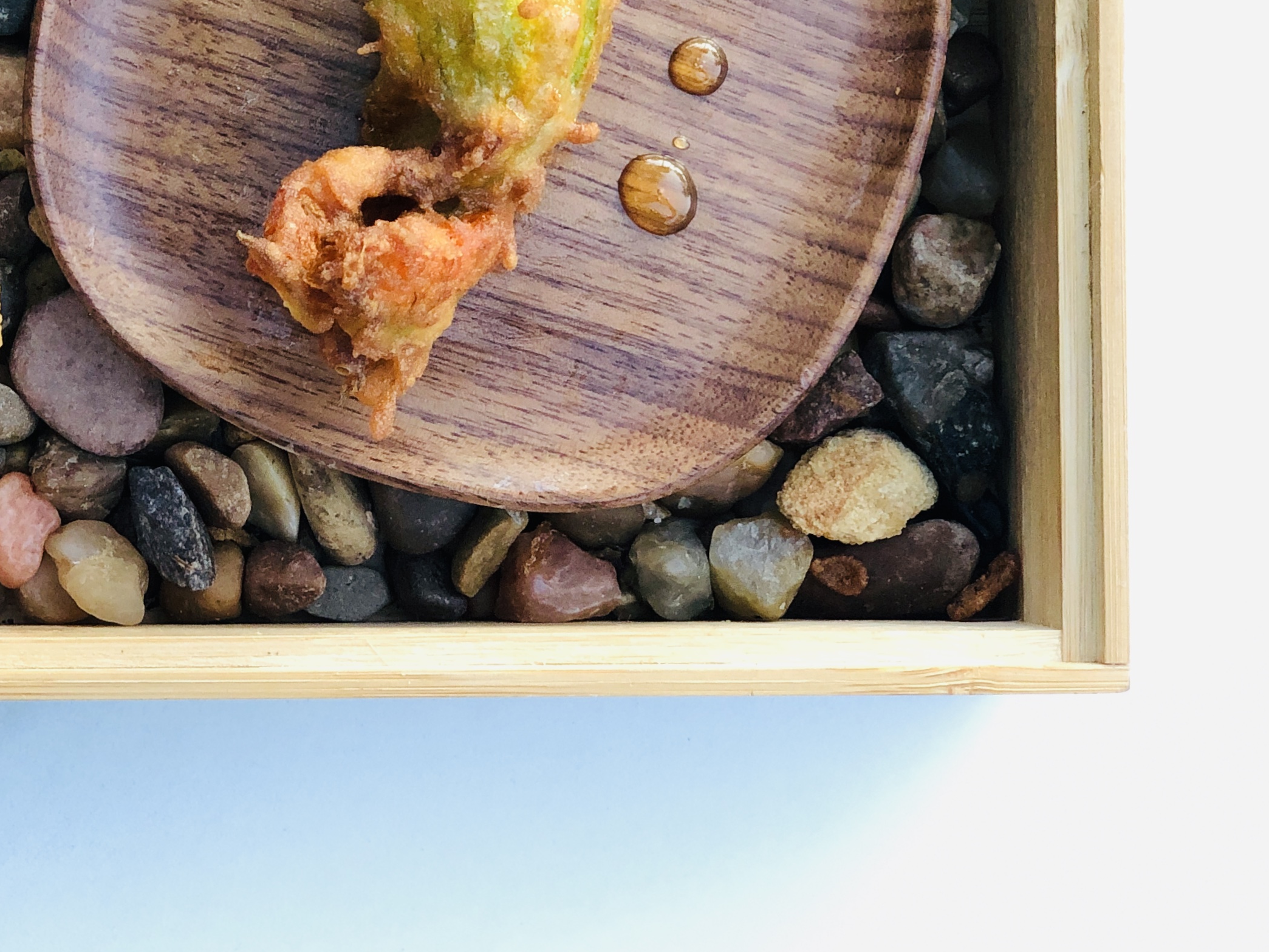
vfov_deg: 15.2
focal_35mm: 96
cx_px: 238
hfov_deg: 20.2
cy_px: 114
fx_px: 3519
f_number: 2.4
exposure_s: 1/60
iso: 80
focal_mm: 6
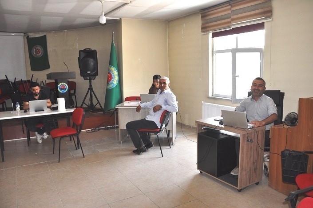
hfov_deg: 62.0
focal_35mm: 30
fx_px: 260
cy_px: 104
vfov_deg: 43.5
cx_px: 156
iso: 720
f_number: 3.5
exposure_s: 1/125
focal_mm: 20
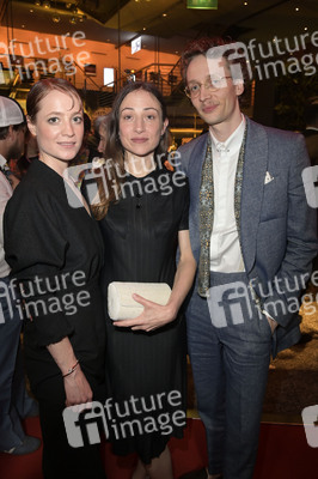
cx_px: 159
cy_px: 240
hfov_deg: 53.1
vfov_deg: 73.8
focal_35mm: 24
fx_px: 319
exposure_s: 1/60
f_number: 5.6
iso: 2500
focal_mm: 24
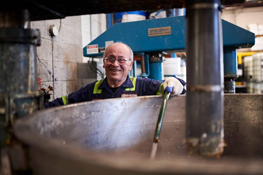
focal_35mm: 35
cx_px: 132
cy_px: 88
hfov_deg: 54.4
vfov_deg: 37.8
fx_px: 256
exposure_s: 1/100
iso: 500
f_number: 1.4
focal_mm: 35
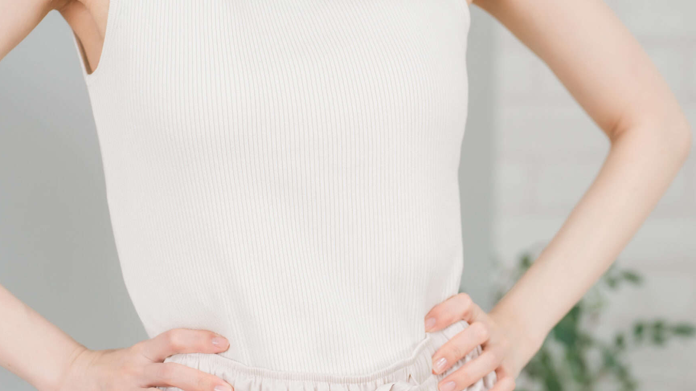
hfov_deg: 14.9
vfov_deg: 8.4
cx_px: 368
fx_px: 2657
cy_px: 134
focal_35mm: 144
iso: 250
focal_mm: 93
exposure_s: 1/200
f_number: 2.8
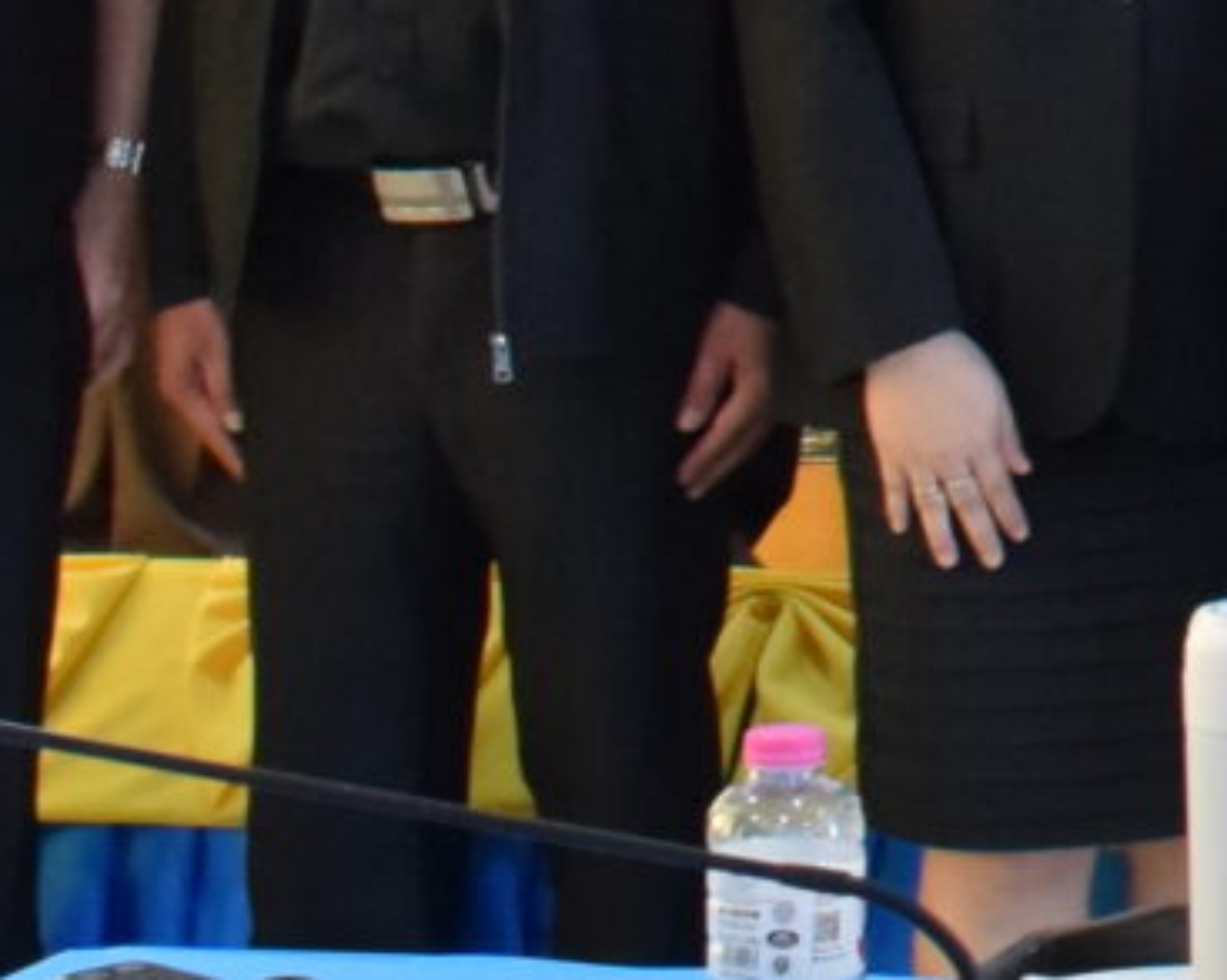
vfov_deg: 8.4
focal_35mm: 177
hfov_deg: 9.5
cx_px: 3073
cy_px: -871
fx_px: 6423
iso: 1250
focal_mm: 18
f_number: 7.1
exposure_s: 1/40
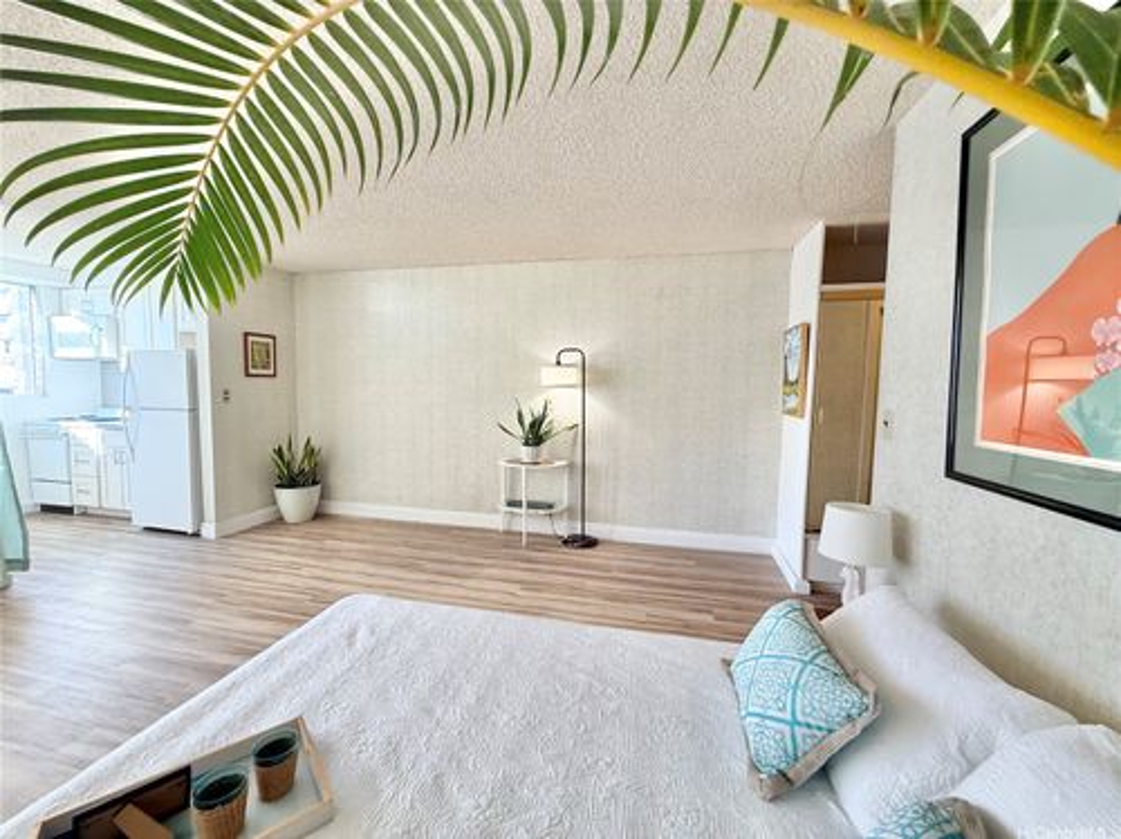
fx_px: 453
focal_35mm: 14
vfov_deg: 85.6
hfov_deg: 102.1
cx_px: 560
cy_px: 420
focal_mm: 2.22
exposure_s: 1/120
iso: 125
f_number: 2.2
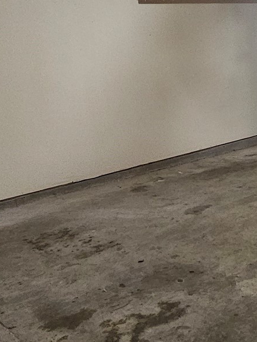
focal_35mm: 45
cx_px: 262
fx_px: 445
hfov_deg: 29.8
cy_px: 146
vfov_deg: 42.0
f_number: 2.2
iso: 1000
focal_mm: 2.2
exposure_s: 1/24
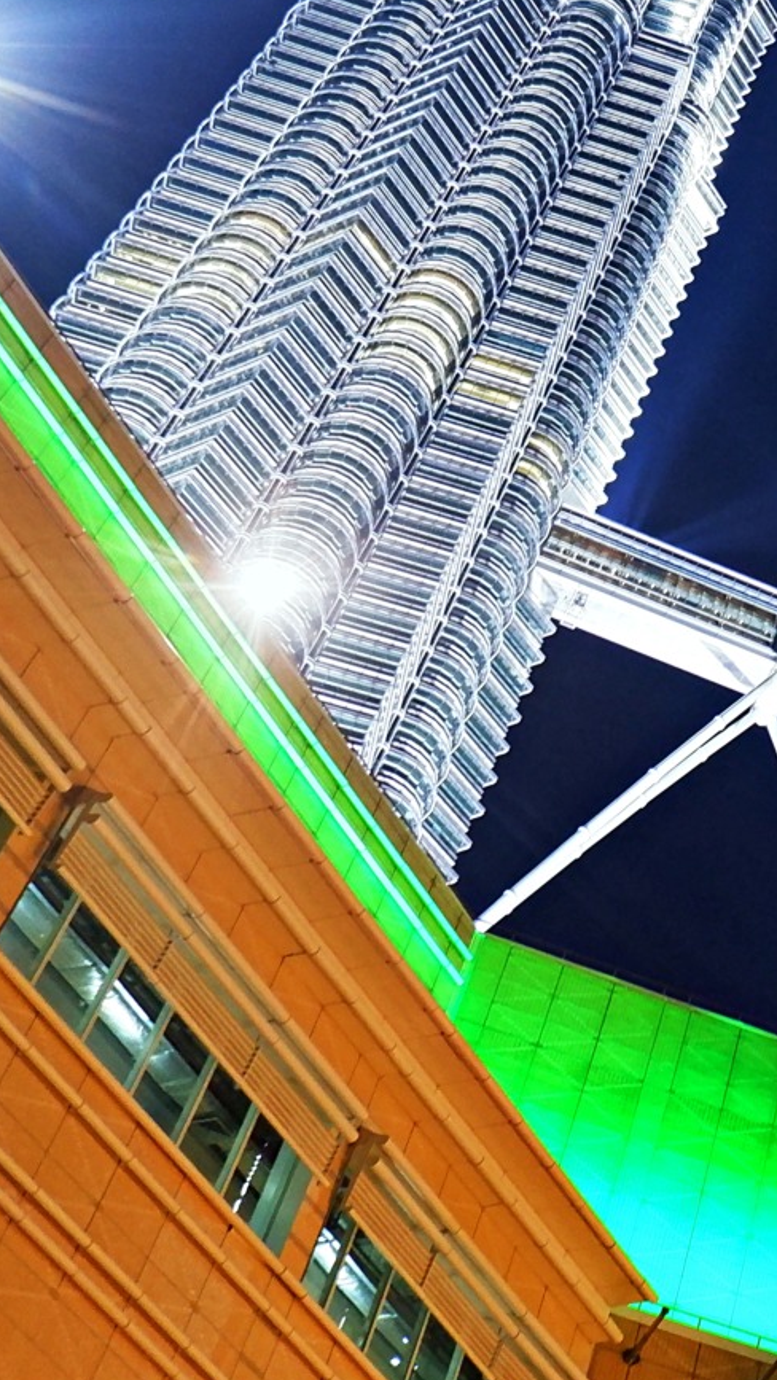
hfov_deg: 18.3
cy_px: 426
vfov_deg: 35.5
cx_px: 1175
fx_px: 2123
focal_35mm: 58
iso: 3200
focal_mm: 16.6
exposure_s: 1/34
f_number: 3.6
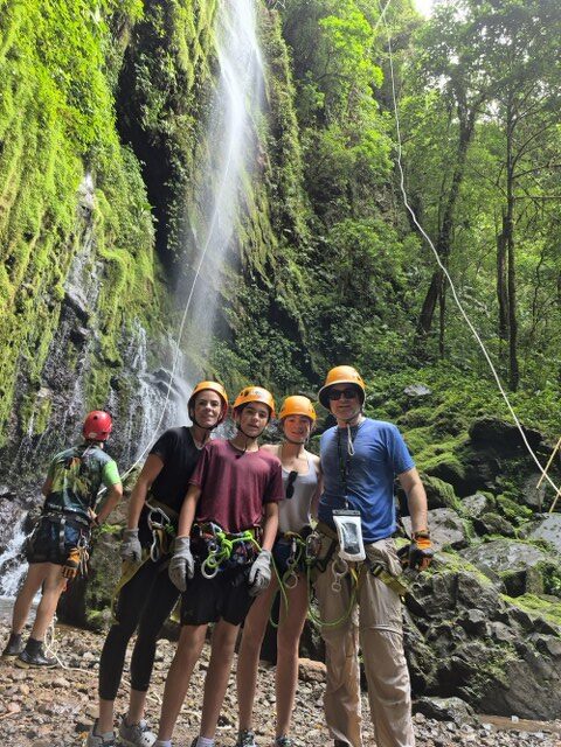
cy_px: 374
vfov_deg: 73.9
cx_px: 280
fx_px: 497
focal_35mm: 23
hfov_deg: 58.9
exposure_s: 1/120
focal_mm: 5.4
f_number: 1.8
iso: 125
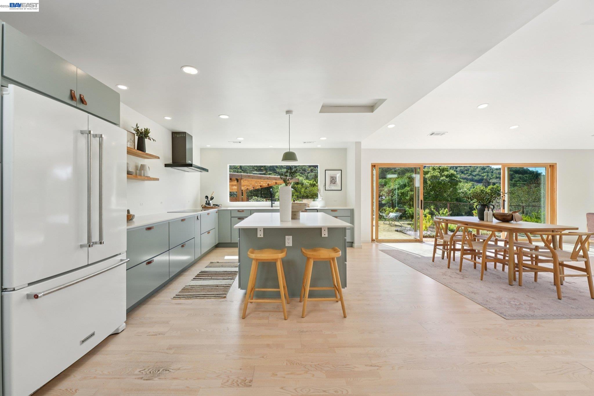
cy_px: 198
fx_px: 231
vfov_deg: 81.2
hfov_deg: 104.3
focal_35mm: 14
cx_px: 297
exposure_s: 1/125
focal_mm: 14
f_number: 8
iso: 640
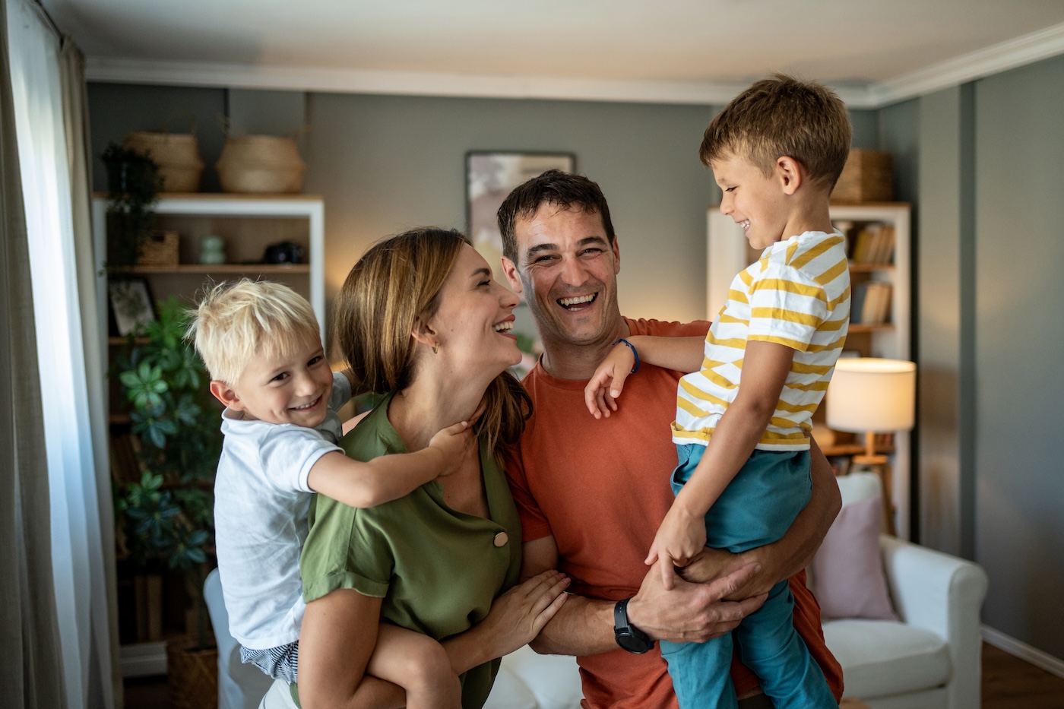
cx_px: 532
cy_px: 354
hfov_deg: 54.4
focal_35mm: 35
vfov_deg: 37.8
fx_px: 1034
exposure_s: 1/800
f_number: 1.8
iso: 1250
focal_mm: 35
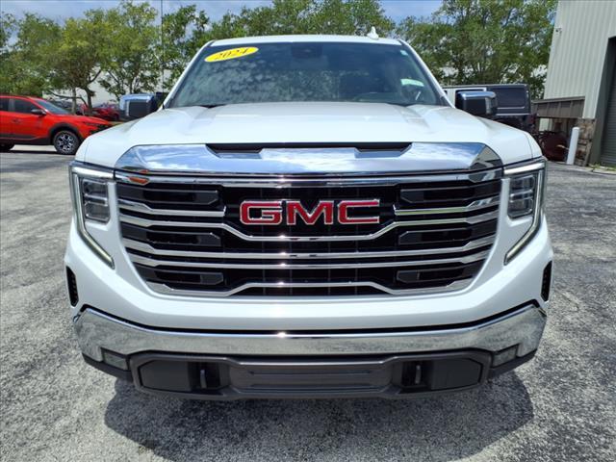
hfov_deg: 65.3
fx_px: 480
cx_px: 308
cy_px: 231
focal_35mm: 27
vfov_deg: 51.4
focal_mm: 3.58
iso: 40
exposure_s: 1/5000
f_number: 1.9
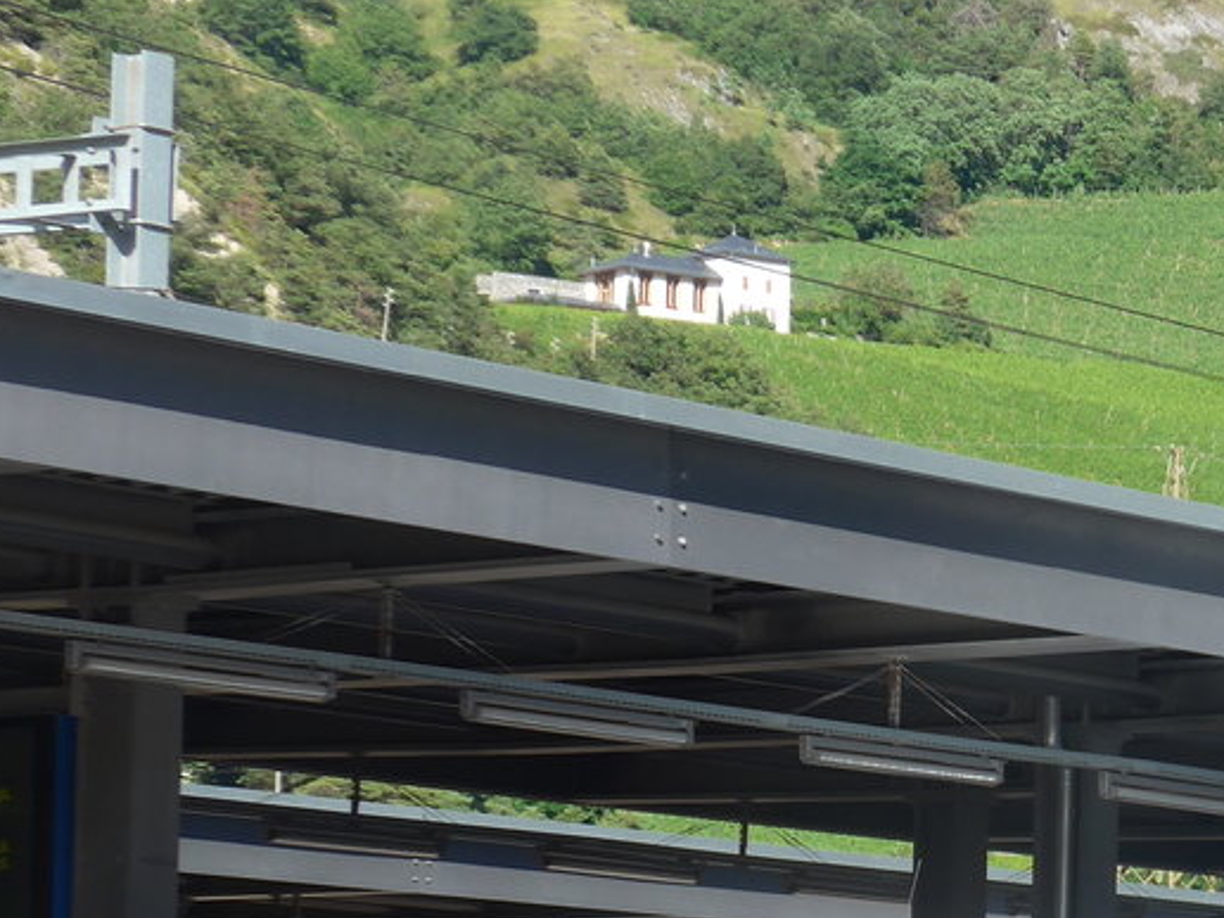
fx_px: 6577
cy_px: 871
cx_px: 1369
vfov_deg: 8.0
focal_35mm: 186
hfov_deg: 10.5
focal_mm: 16
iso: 80
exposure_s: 1/320
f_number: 4.4
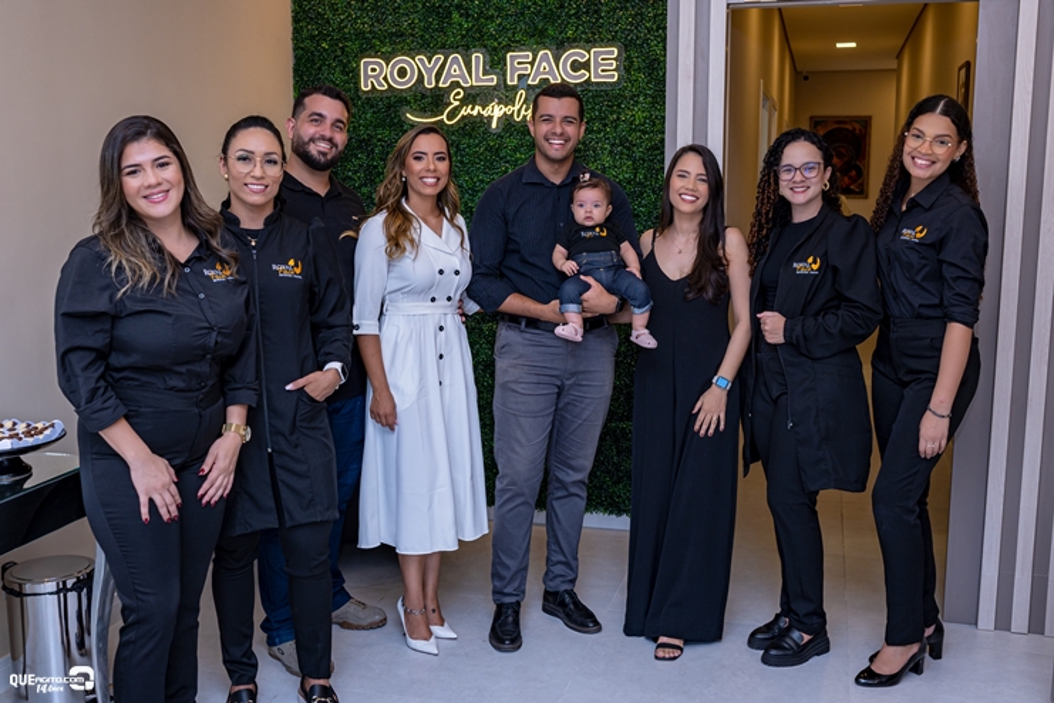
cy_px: 352
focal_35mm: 36
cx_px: 527
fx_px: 1054
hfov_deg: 53.1
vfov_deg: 36.9
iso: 100
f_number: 3.2
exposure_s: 1/200
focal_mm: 24
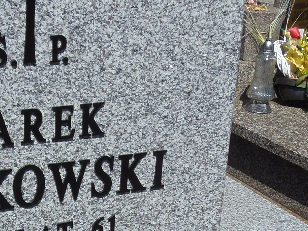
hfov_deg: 23.2
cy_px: 200
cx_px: 28
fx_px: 730
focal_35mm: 82
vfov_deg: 17.8
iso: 64
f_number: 5.5
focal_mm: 4.3
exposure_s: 1/640
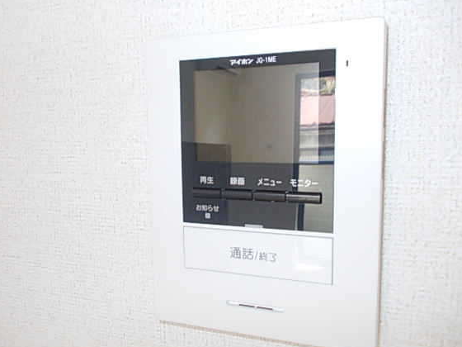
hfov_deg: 56.7
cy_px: 174
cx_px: 206
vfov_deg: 44.2
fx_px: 427
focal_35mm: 32
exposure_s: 1/25
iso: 200
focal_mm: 4
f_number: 2.7
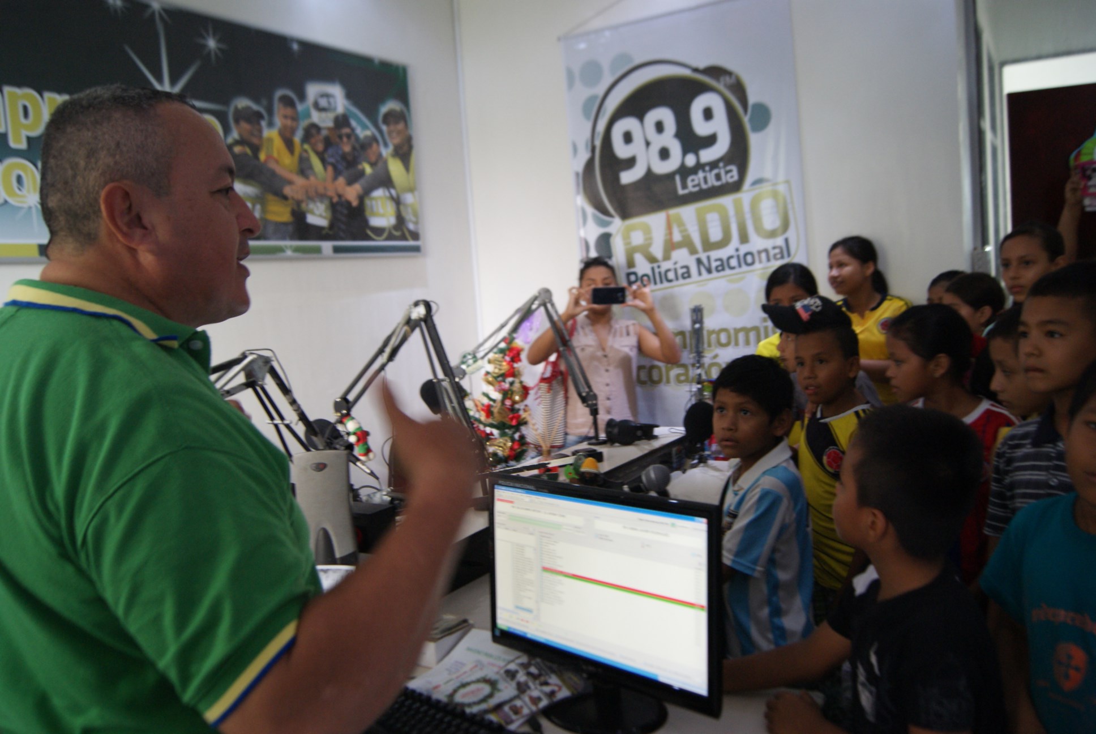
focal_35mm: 30
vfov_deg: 43.7
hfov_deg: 61.9
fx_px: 914
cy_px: 367
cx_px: 548
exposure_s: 1/20
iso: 400
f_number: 3.5
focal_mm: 20
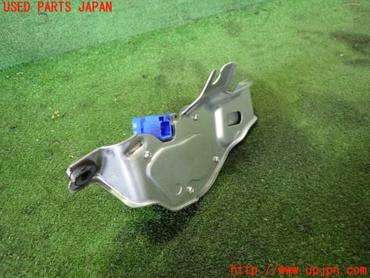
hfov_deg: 69.4
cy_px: 139
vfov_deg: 54.9
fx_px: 267
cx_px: 185
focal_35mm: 25
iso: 1250
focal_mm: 4.5
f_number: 2
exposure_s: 1/80
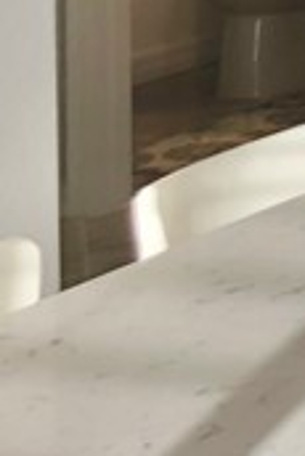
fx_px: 2194
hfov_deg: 6.3
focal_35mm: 173
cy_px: -384
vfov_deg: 11.0
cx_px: 1294
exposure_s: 1/120
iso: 25
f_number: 1.8
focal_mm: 3.99
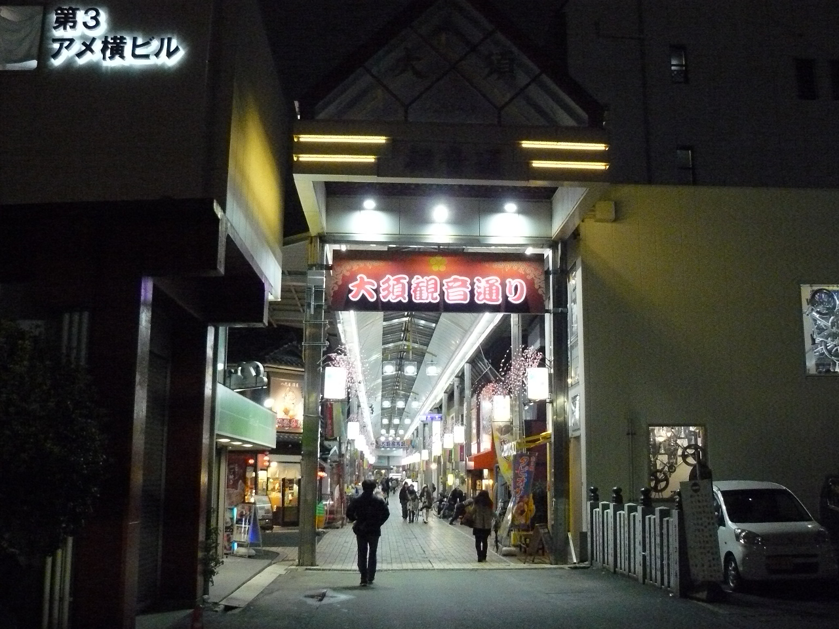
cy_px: 314
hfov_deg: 51.4
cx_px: 420
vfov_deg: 39.7
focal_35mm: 36
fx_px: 873
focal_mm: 6
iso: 800
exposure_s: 1/60
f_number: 2.8
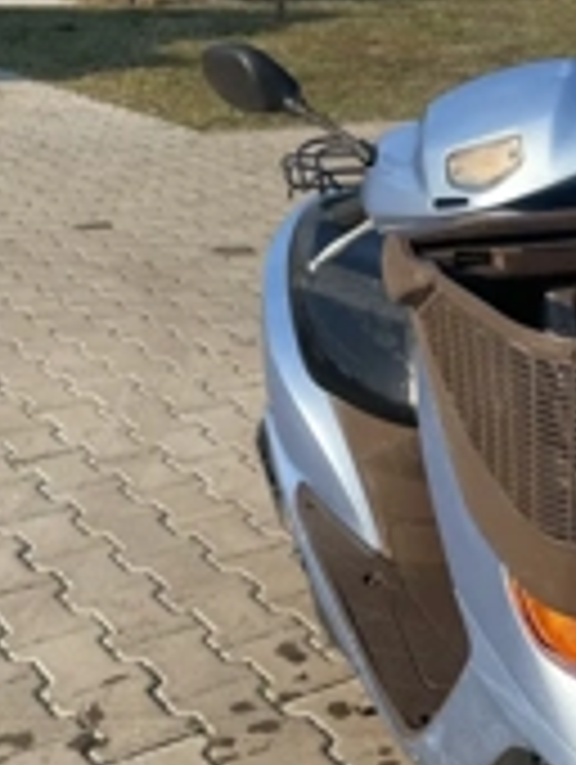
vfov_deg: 31.5
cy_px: 482
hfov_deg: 23.3
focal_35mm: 61
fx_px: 1350
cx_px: 544
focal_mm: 4.2
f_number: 1.6
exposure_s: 1/1689
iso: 32
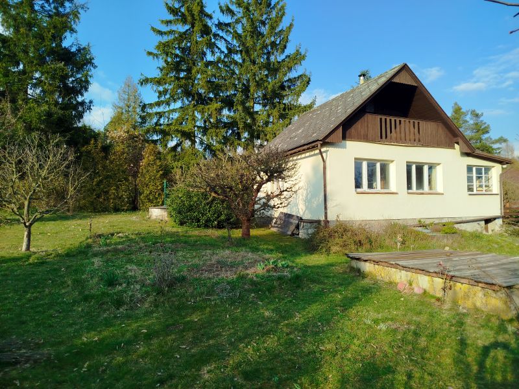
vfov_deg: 56.8
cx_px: 260
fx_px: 360
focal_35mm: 24
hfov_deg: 71.6
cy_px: 194
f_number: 1.7
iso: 50
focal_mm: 5.31
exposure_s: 1/784
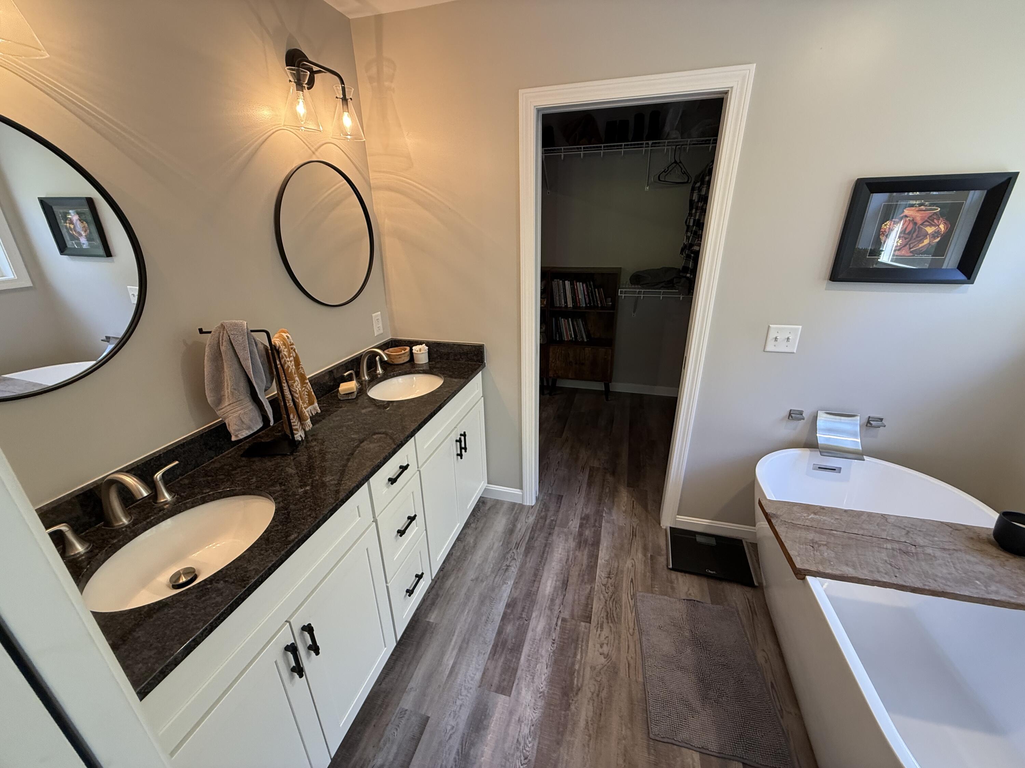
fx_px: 415
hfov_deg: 102.1
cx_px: 512
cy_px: 384
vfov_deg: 85.7
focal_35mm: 14
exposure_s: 1/60
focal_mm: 2.22
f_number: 2.2
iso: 200
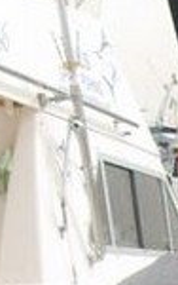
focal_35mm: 156
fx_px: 1209
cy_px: 524
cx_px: 422
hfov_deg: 7.8
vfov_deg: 12.2
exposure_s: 1/750
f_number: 2.8
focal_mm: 5.8
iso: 50
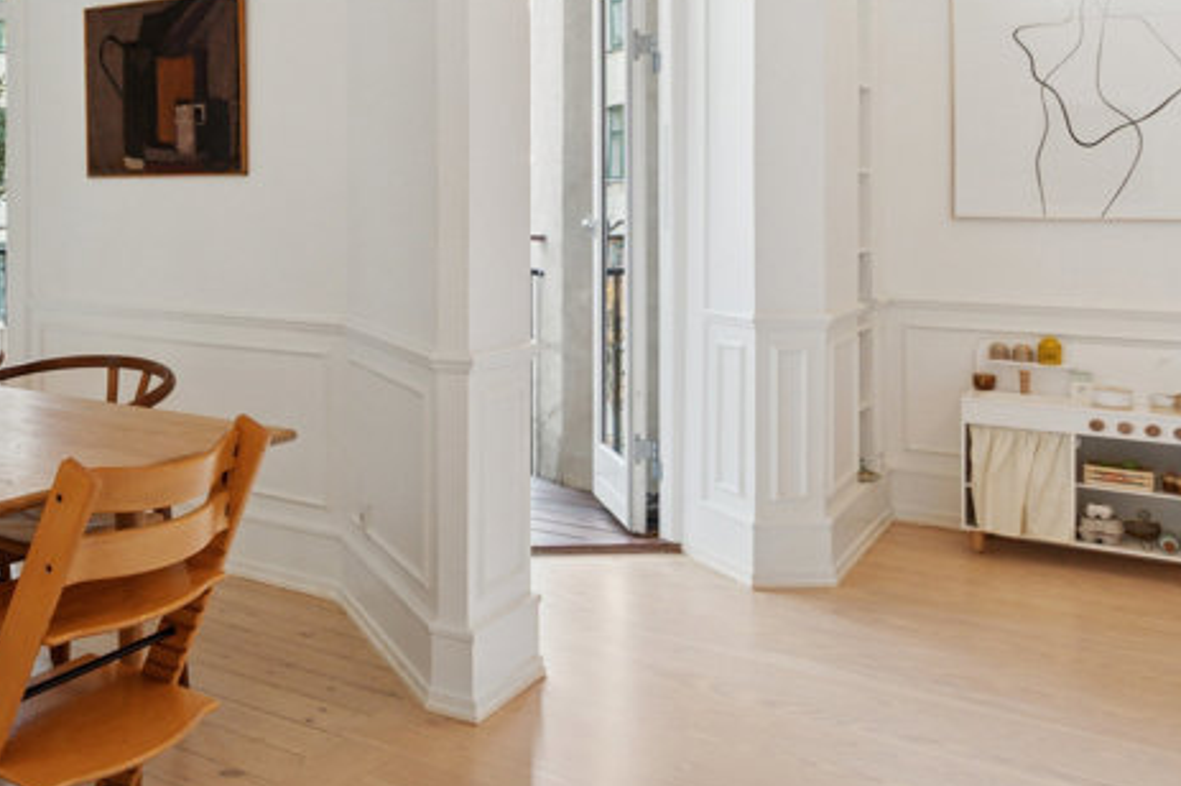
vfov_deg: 36.3
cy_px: 232
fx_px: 1180
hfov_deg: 47.5
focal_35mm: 36
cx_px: 110
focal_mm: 10
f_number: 8
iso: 500
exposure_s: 1/30
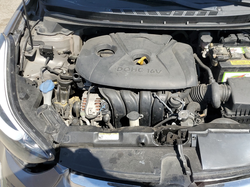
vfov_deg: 41.8
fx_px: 246
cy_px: 92
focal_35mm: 34
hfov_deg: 53.4
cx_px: 157
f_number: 1.5
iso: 50
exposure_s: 1/2000
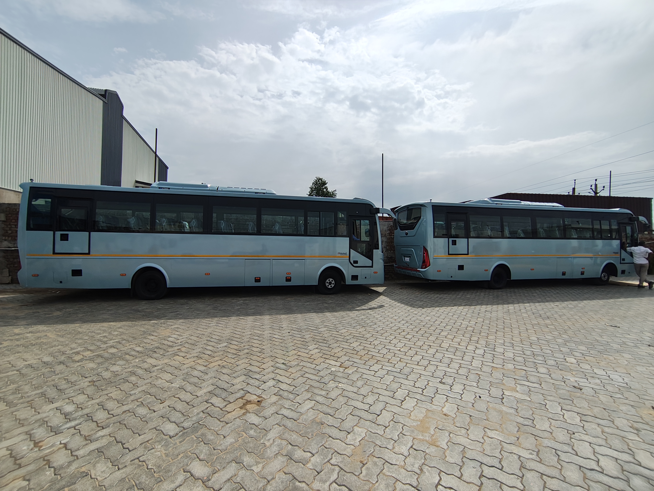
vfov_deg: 81.8
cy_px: 246
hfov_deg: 98.1
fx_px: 284
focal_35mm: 15
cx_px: 327
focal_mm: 1.6
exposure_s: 1/1264
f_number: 2.2
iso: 50
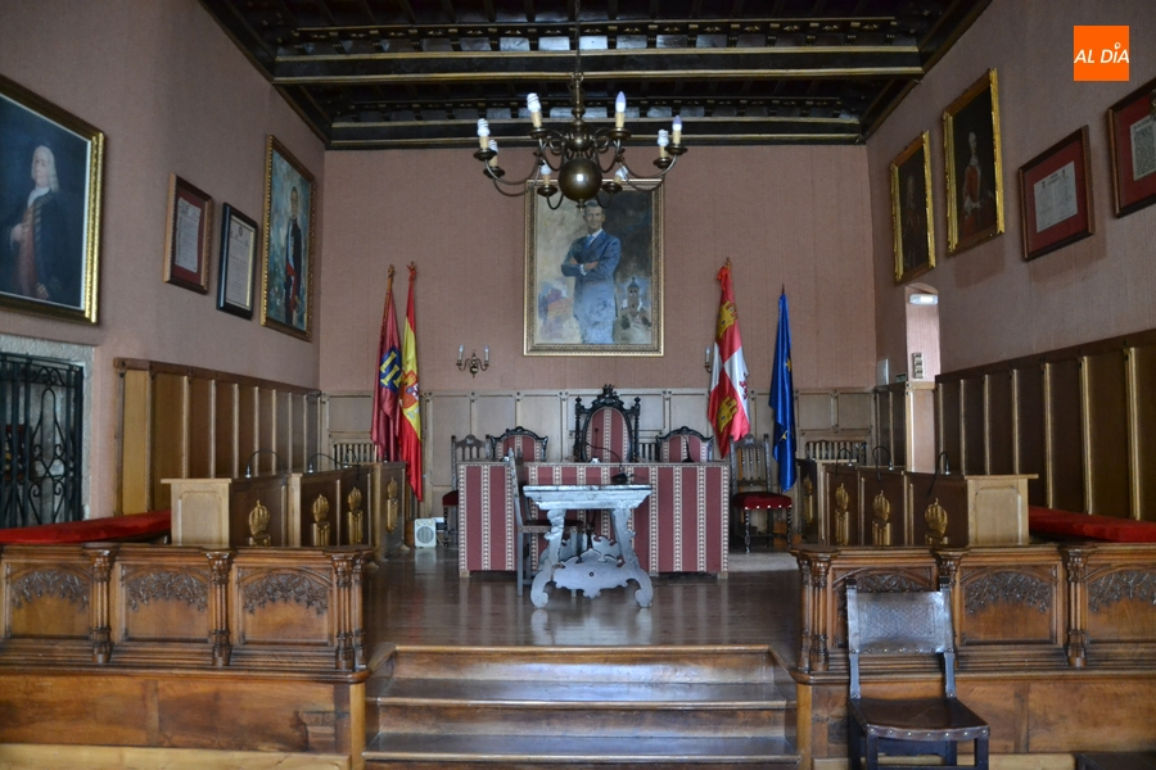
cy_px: 385
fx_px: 867
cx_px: 578
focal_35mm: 27
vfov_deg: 47.9
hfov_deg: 67.4
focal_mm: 18
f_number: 3.5
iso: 3200
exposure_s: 1/50
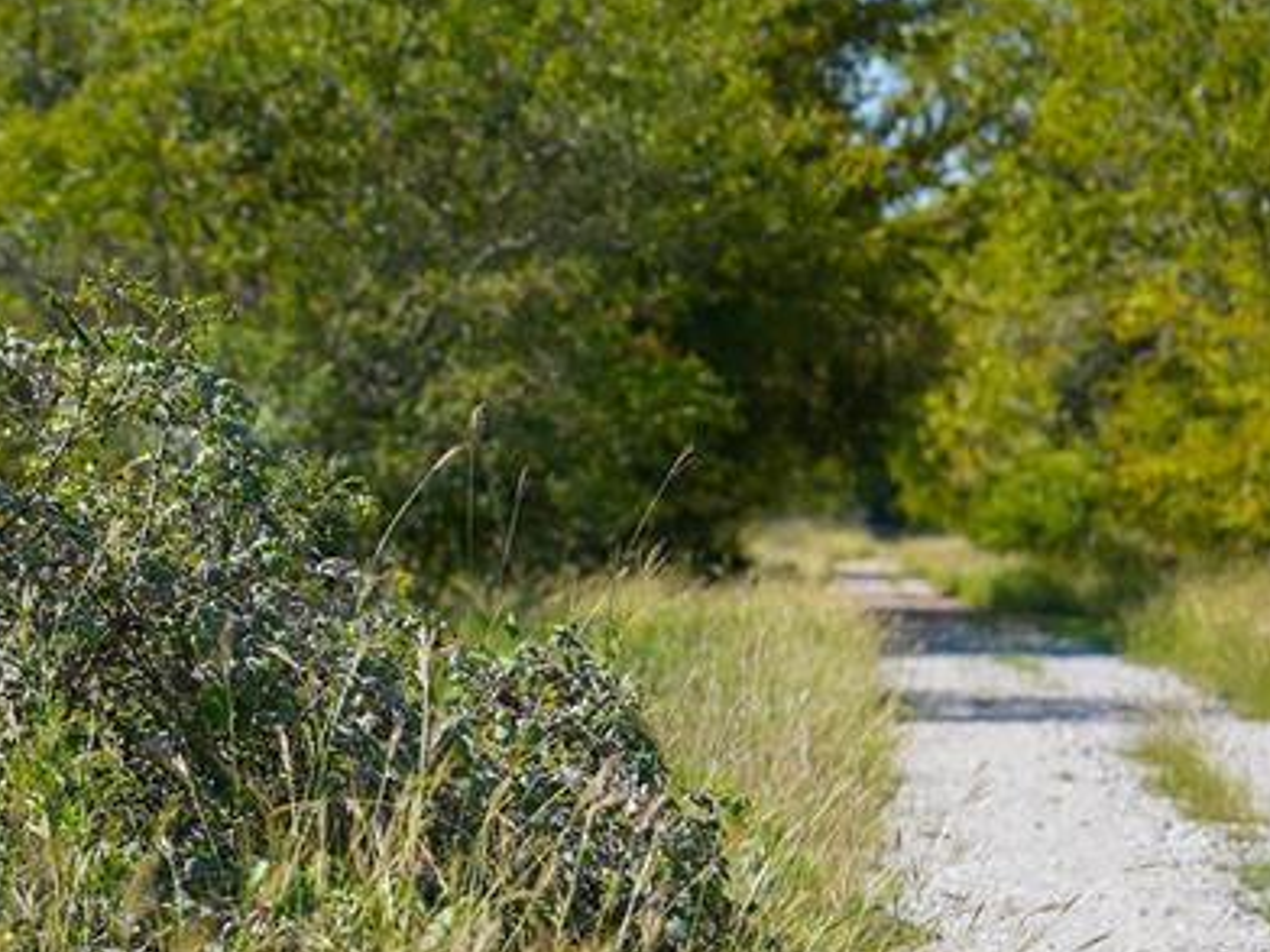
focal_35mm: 176
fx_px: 6457
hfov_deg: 11.2
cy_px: 572
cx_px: 139
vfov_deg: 8.4
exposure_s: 1/2000
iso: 160
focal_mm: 70
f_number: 2.8
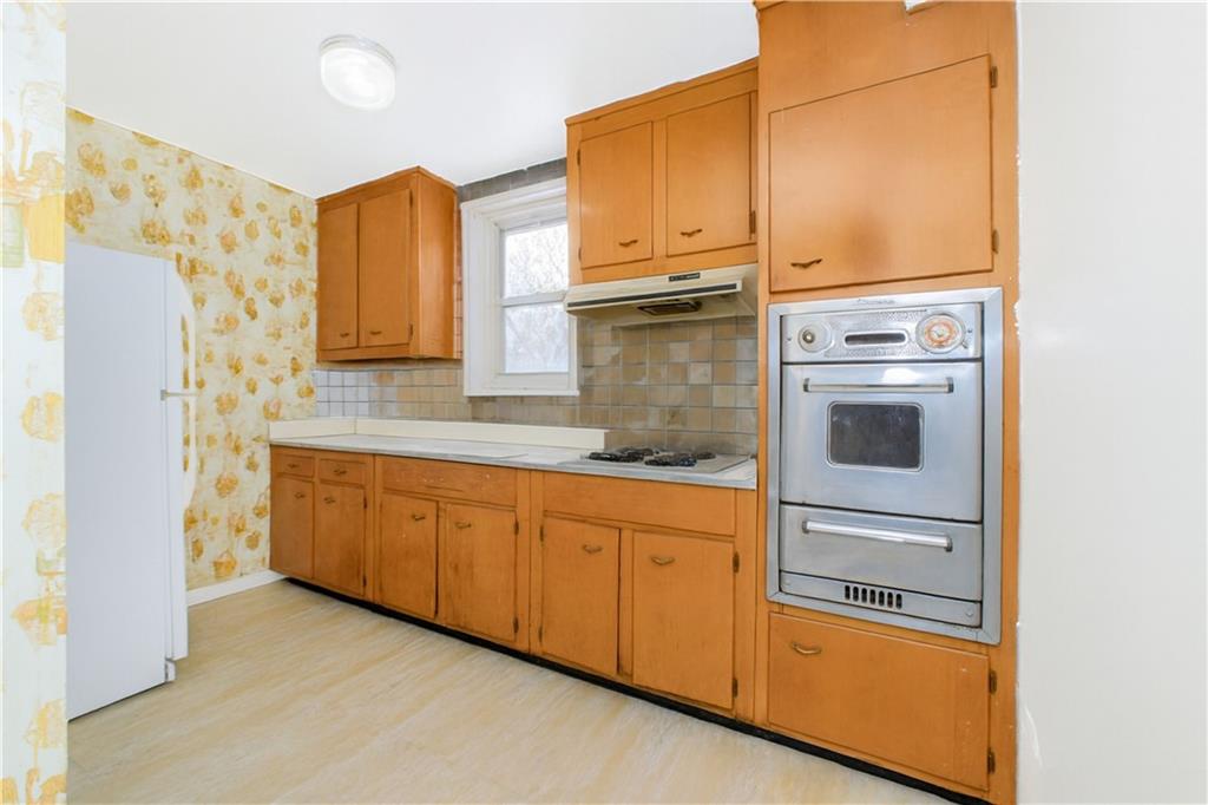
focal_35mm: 15
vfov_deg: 77.3
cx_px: 604
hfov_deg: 100.4
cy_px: 402
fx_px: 503
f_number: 9
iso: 1000
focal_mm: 10
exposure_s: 1/100
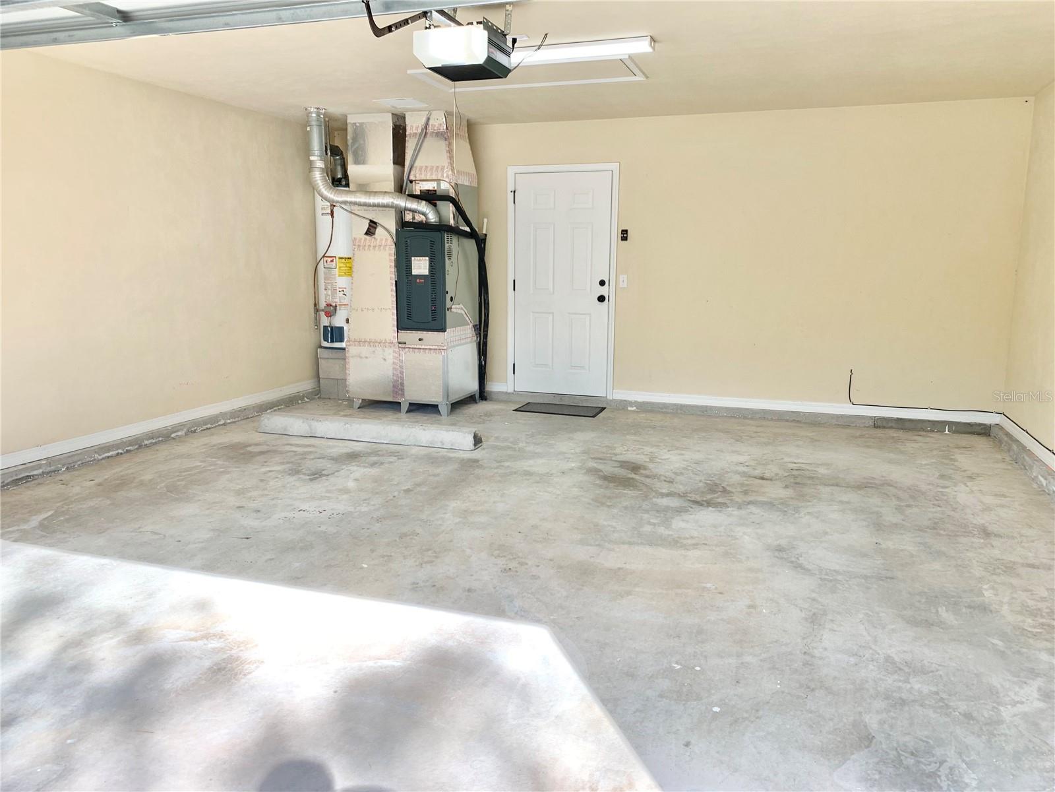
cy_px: 396
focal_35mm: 26
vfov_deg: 53.1
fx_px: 792
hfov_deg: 67.3
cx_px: 528
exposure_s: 1/142
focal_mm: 4.25
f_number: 1.8
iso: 25
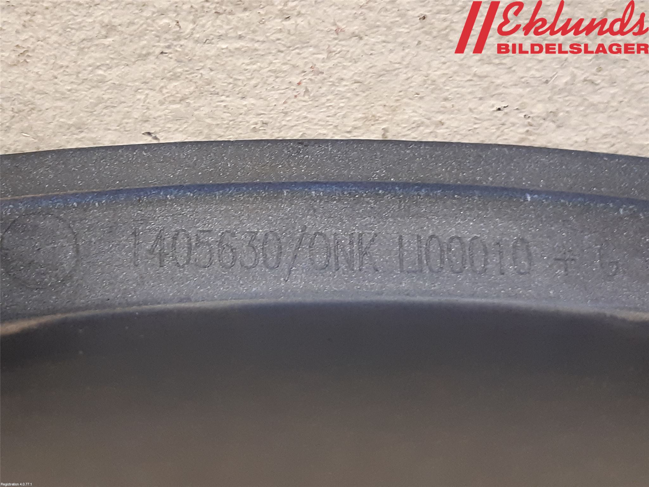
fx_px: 487
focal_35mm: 26
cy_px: 244
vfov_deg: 53.1
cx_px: 324
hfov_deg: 67.3
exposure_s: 1/33
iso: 250
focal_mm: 3.93
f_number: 1.7
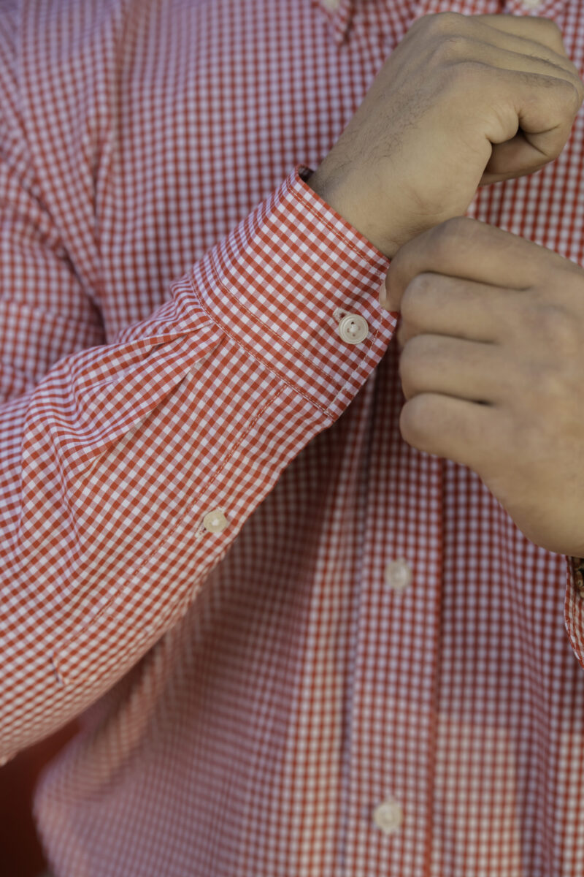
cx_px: 292
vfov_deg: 23.9
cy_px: 438
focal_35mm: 85
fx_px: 2068
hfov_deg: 16.1
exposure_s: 1/250
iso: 320
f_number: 2.8
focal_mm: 85
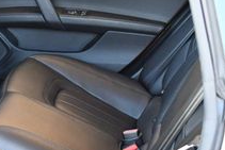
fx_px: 682
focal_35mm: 109
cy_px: 87
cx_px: -67
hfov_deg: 17.6
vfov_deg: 12.6
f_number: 3.5
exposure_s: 1/125
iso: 1400
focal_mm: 18
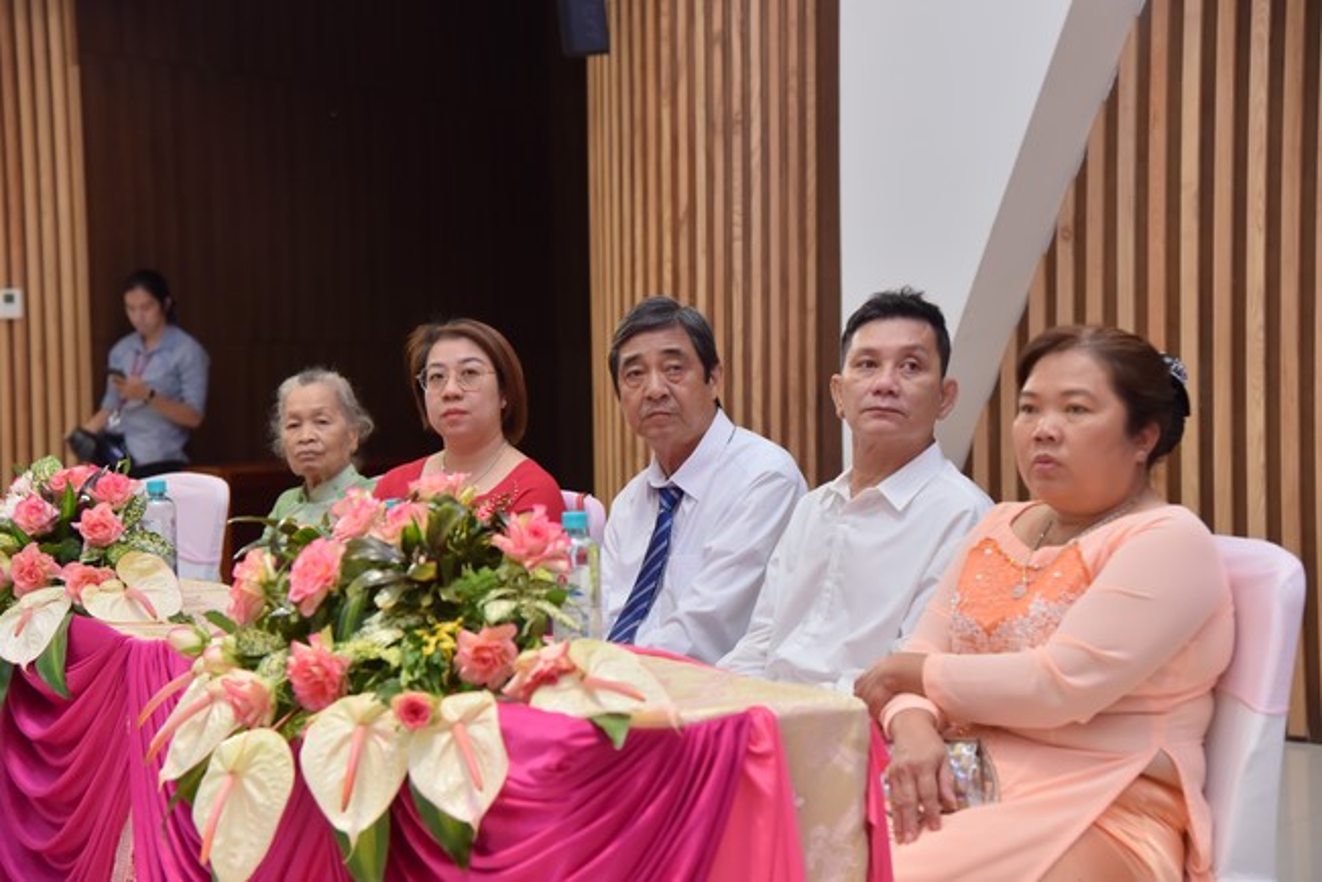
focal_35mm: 66
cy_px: 441
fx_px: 2425
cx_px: 661
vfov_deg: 20.6
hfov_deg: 30.5
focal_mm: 66
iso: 1000
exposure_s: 1/160
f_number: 5
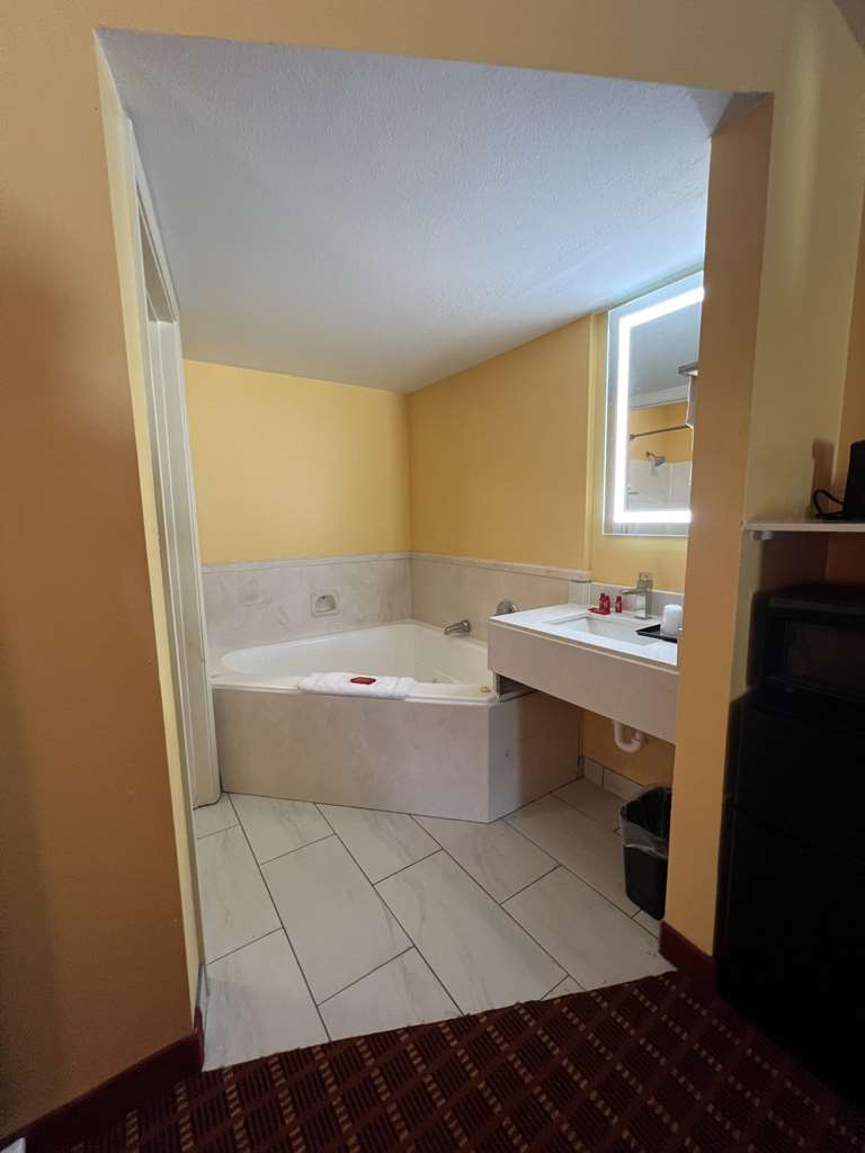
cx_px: 432
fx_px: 433
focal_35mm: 13
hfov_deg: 89.9
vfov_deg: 106.2
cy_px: 576
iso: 250
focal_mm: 1.57
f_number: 1.8
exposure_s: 1/60
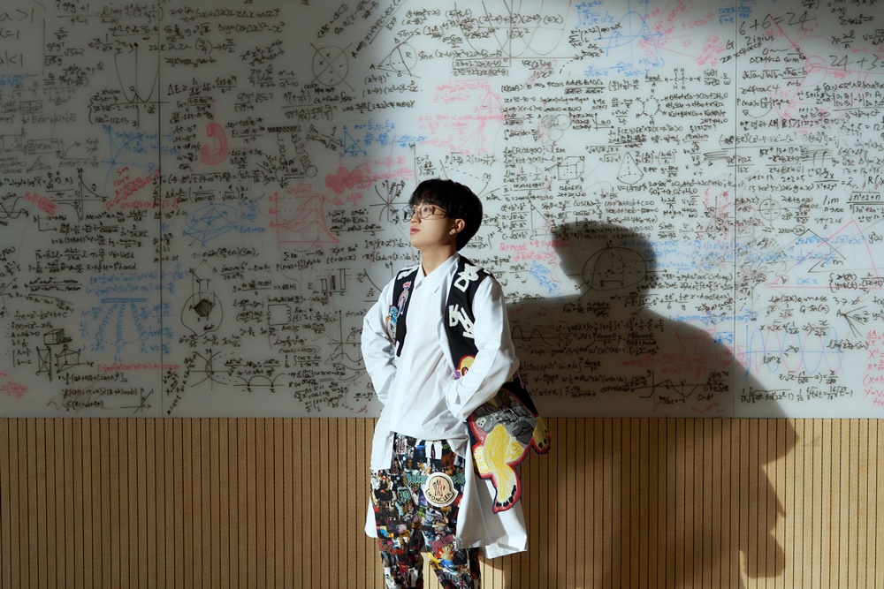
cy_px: 294
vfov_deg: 19.5
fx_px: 1719
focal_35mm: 70
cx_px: 442
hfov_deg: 28.8
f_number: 2.8
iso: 2000
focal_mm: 70
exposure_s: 1/200
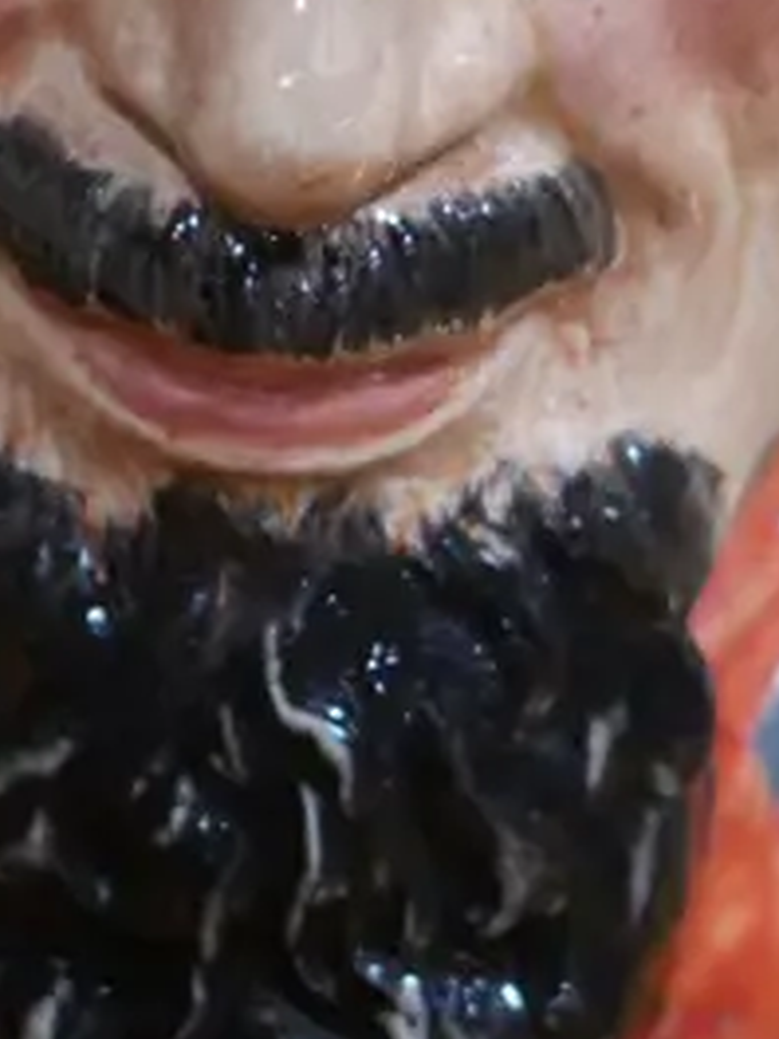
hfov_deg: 6.2
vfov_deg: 8.1
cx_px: 450
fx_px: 7231
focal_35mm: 241
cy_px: -169
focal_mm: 31
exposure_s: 1/80
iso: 1000
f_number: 5.4
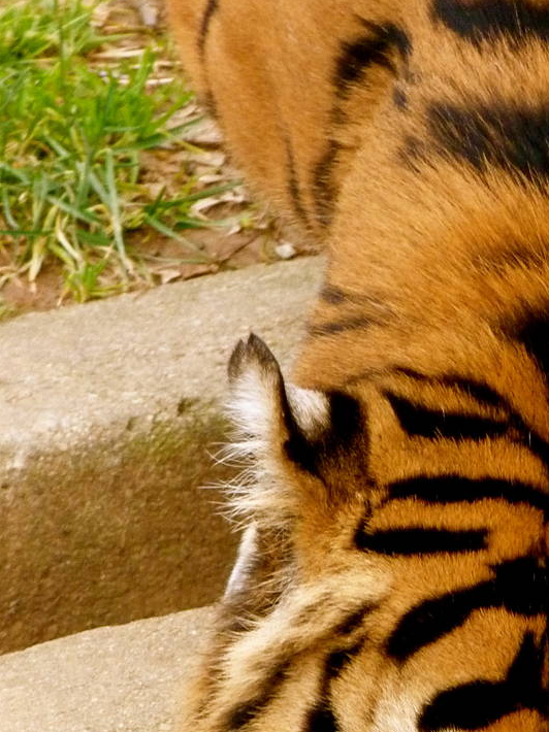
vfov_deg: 1.5
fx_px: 27147
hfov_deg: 1.2
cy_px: 796
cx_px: 488
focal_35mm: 1283
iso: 400
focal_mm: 102.5
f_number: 5
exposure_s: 1/100
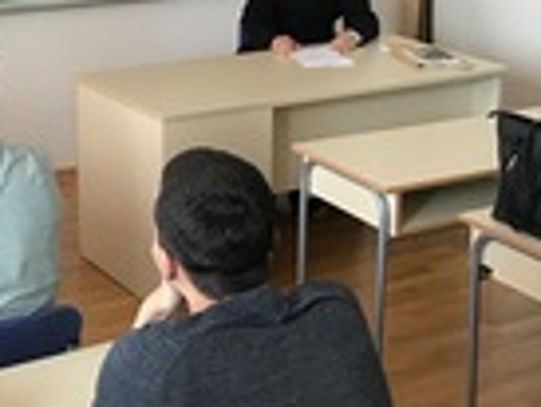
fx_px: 1251
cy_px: 77
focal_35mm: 80
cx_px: 245
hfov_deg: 24.4
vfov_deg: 18.3
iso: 40
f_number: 1.8
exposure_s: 1/17
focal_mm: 3.99
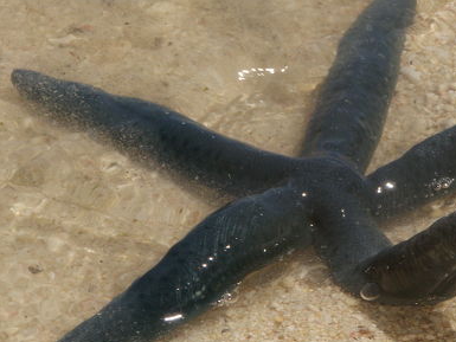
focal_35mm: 172
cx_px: 308
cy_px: 164
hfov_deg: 11.5
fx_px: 2266
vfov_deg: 8.6
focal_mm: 18.2
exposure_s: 1/400
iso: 50
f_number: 7.1
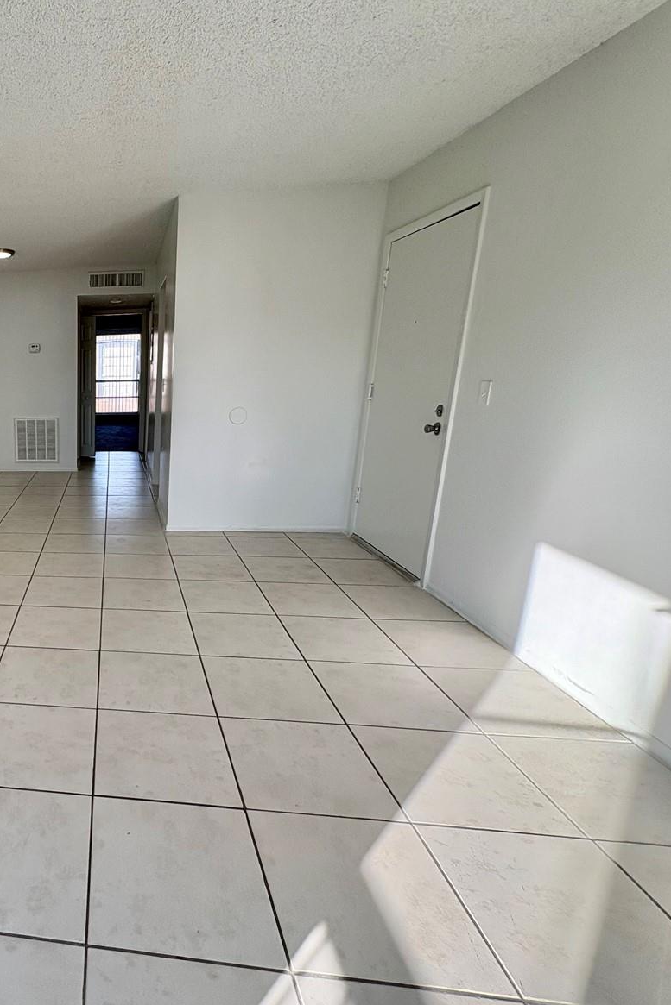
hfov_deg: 51.7
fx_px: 559
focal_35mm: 20
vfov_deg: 84.0
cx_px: 26
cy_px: 502
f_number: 2.2
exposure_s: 1/235
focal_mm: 2.22
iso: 64
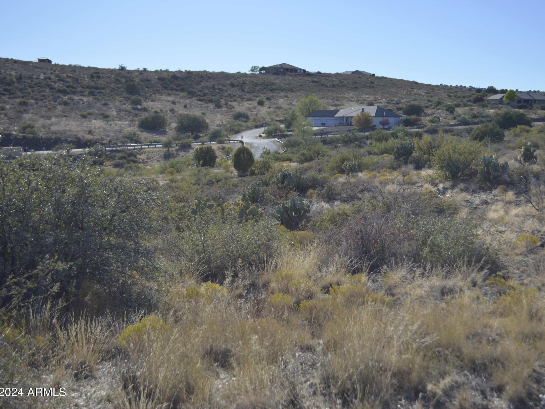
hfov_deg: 43.7
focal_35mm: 43
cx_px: 310
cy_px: 203
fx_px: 677
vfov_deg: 33.6
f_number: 4.2
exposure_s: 1/1000
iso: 100
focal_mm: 26
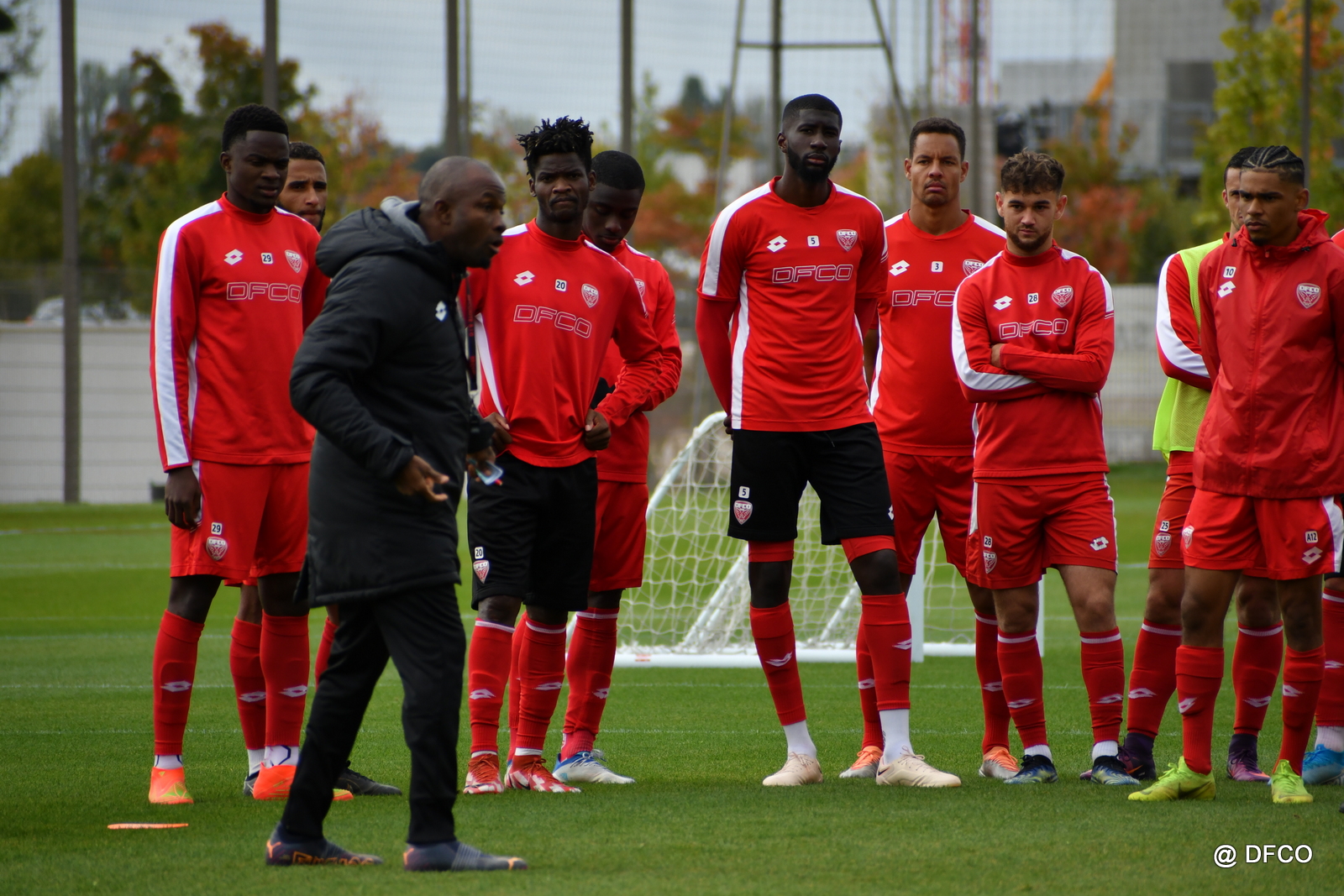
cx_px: 672
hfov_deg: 4.6
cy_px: 448
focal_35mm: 450
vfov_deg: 3.1
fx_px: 16800
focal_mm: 300
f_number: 6.3
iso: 400
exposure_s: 1/1250
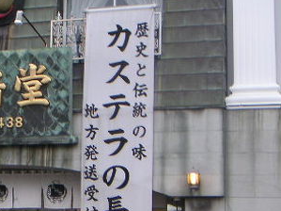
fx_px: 706
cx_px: 47
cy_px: 172
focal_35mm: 87
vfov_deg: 16.8
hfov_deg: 22.1
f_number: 2.8
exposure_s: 1/45
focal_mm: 6.3
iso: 50
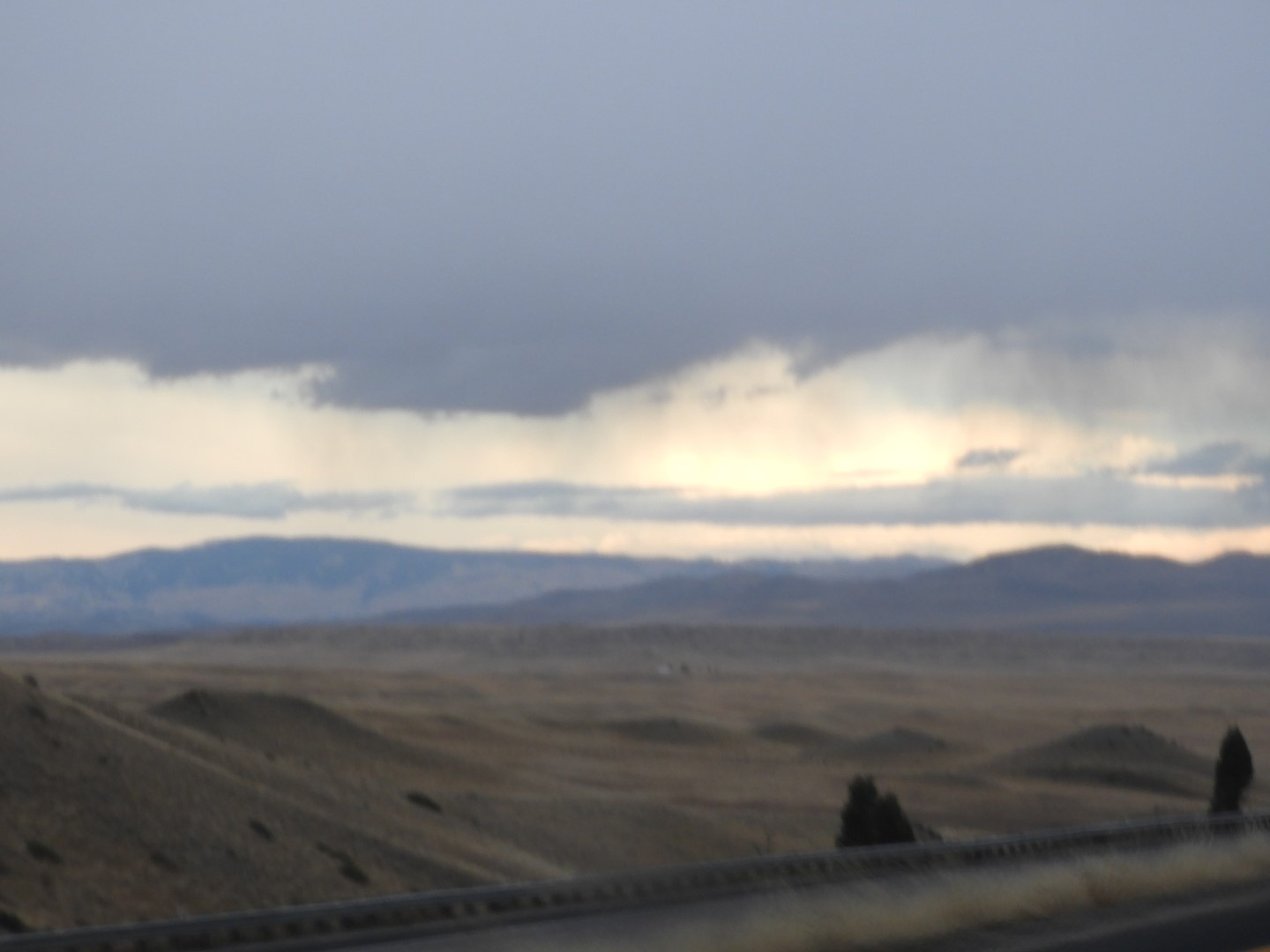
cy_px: 476
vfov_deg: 8.7
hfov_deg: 11.6
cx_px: 635
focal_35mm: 170
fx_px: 6237
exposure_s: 1/60
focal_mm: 30.5
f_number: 5.2
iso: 180
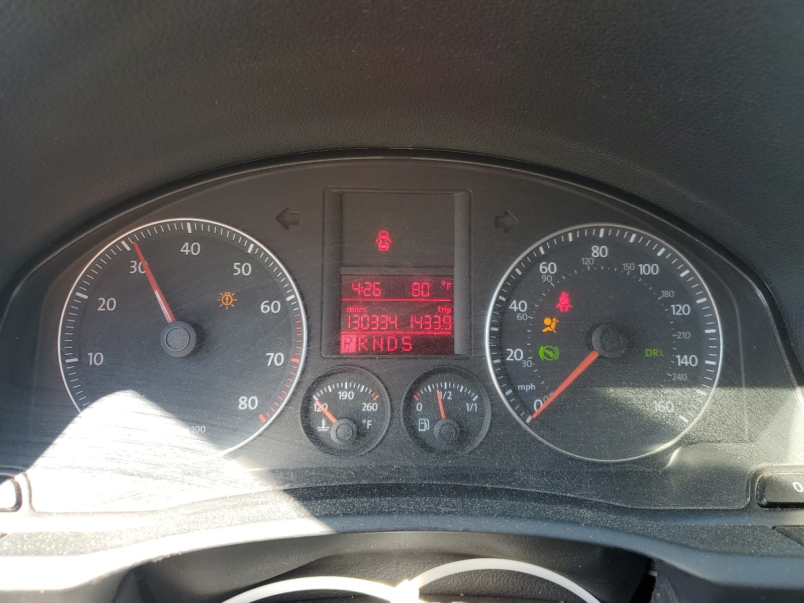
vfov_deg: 53.1
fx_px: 604
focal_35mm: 26
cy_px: 302
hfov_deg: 67.3
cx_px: 402
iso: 50
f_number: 1.5
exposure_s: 1/123
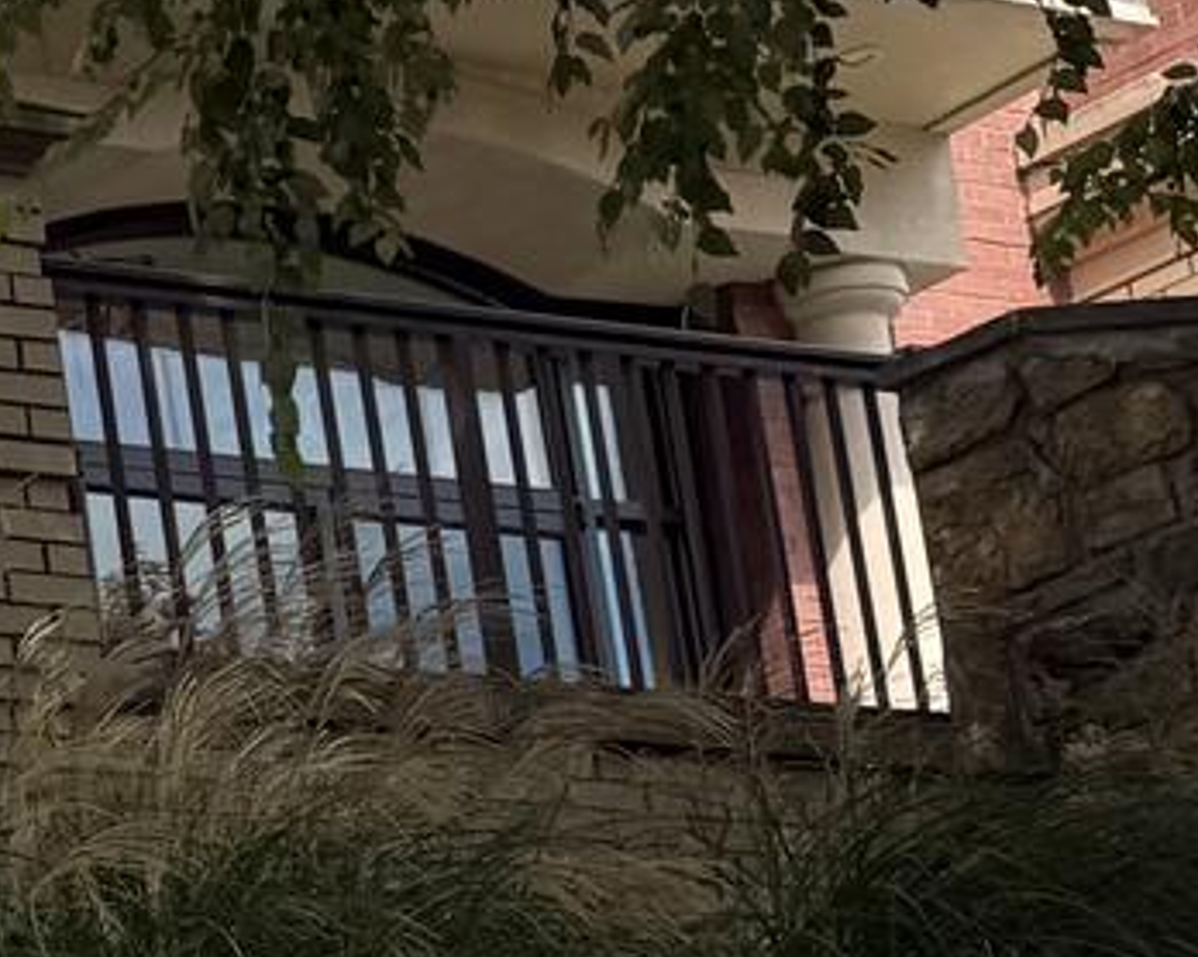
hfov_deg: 11.5
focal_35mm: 138
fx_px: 4890
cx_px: -1694
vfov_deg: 10.7
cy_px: 1463
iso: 80
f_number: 1.78
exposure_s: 1/3021
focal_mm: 6.76
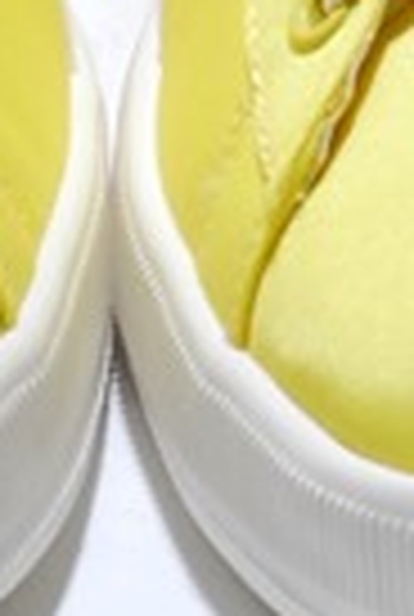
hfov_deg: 1.7
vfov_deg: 2.5
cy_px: -382
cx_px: 83
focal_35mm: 820
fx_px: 14077
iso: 640
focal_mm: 85
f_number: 14
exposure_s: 1/160
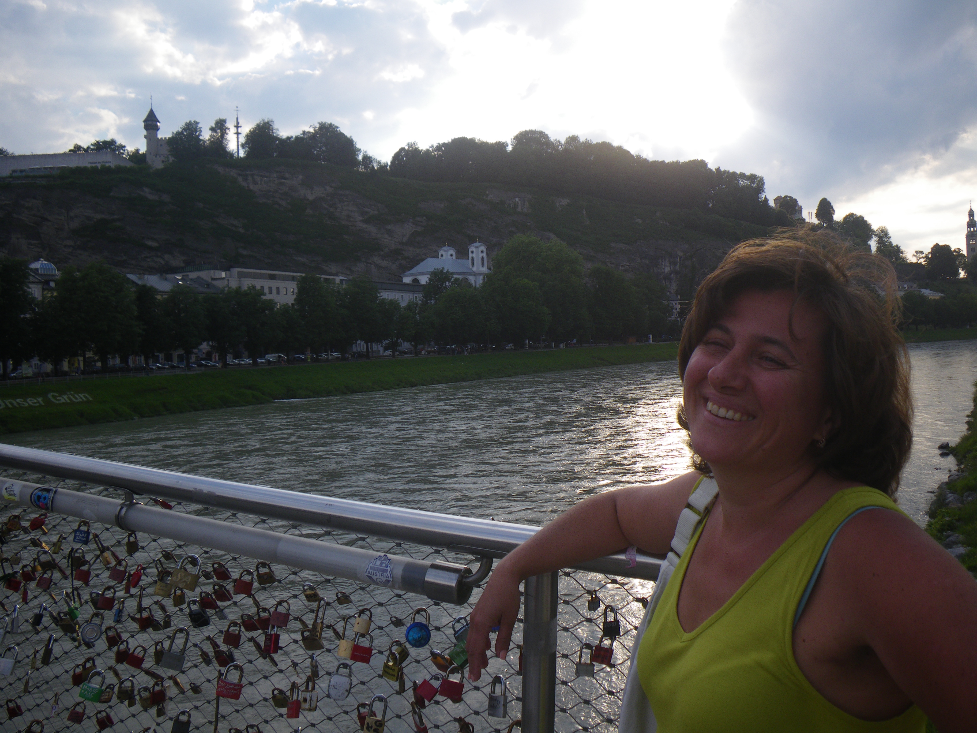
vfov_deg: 49.7
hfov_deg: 63.4
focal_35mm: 28
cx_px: 488
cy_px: 366
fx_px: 790
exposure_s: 1/250
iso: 50
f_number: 4.2
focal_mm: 5
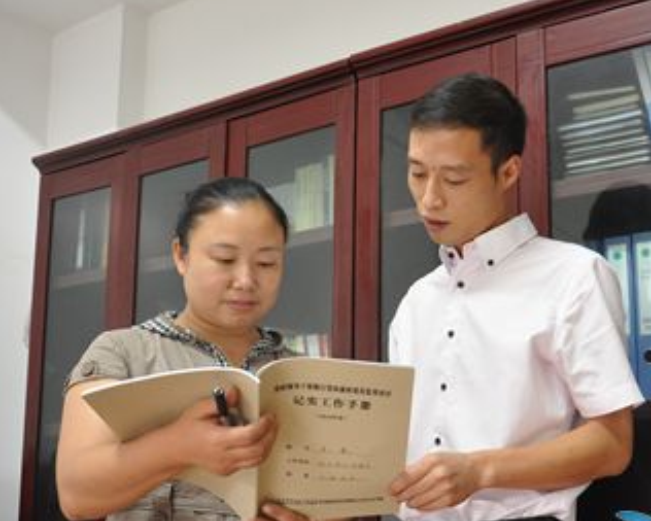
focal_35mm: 47
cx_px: 478
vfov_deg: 32.1
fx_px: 901
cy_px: 321
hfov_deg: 38.8
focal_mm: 21
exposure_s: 1/30
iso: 1600
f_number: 4.5
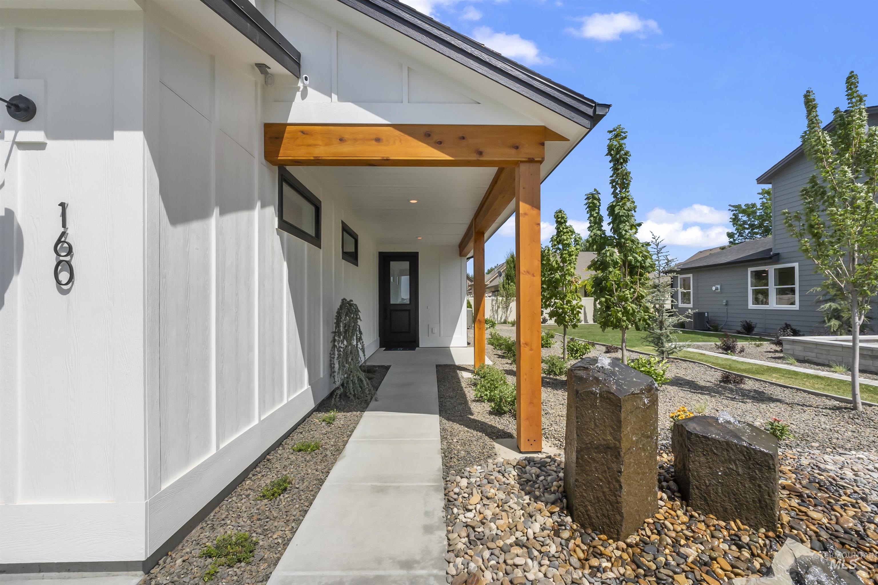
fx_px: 366
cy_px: 292
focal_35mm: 15
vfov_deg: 77.3
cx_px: 439
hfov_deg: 100.4
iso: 640
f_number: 9
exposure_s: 1/2000
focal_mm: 10
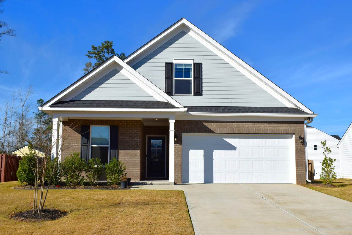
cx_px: 176
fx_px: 362
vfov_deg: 35.9
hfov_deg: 51.9
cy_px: 118
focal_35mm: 37
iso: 200
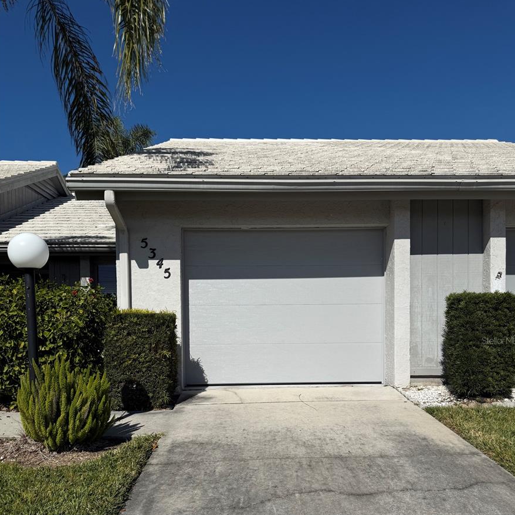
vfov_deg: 54.6
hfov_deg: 55.6
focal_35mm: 29
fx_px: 488
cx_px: 259
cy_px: 340
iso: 80
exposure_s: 1/10309
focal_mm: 6.76
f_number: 1.78
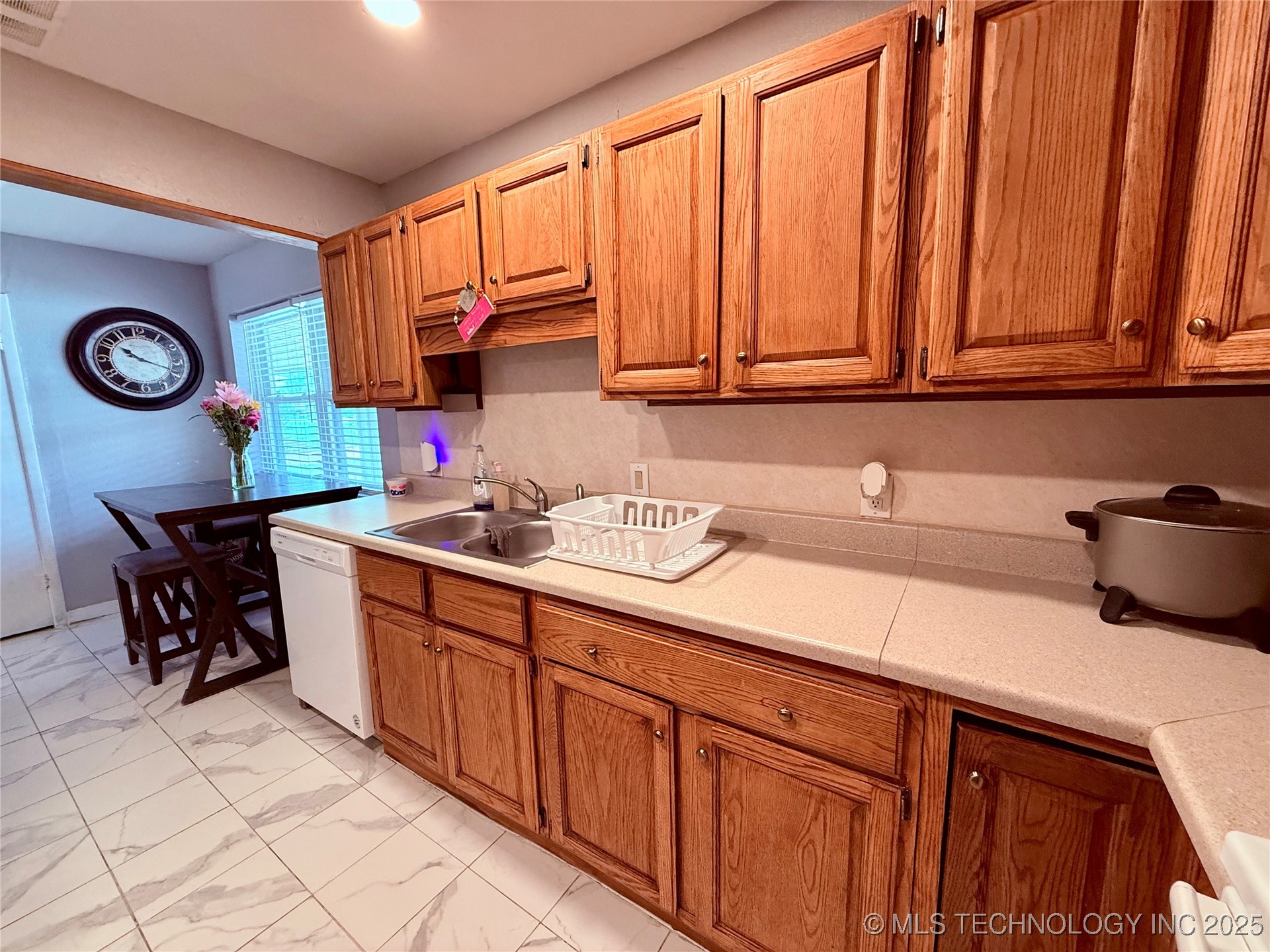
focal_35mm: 14
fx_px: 514
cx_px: 635
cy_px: 476
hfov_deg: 102.1
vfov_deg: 85.7
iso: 250
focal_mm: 2.22
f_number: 2.2
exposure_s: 1/60
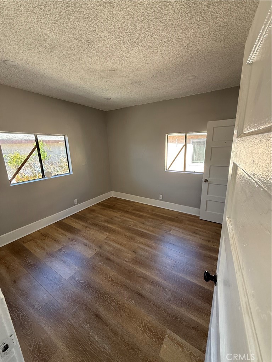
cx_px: 136
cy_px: 181
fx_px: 147
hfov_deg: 85.7
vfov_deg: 102.1
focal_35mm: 14
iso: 125
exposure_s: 1/99
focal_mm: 2.22
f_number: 2.2
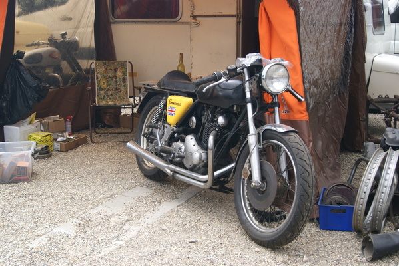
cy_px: 133
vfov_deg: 29.9
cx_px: 200
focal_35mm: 45
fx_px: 499
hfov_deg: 43.6
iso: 100
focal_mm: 30
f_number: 6.3
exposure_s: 1/60
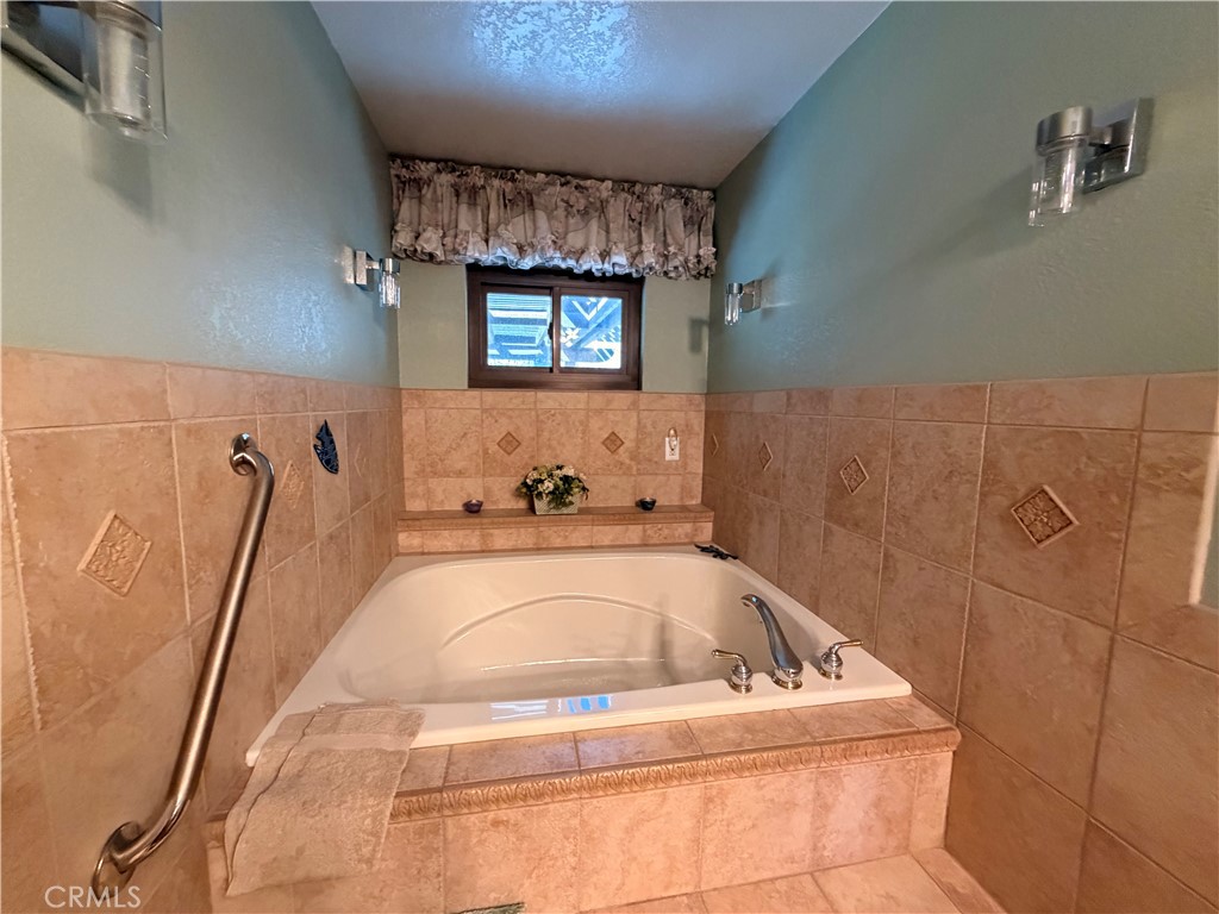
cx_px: 610
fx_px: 493
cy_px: 457
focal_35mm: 14
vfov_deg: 85.7
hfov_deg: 102.1
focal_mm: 2.22
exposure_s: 1/60
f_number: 2.2
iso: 800
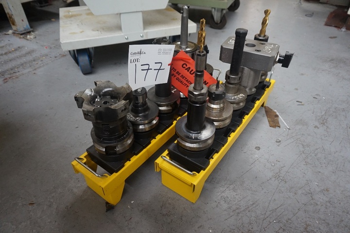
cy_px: 116
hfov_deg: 73.7
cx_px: 175
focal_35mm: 24
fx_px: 233
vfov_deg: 53.1
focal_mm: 16
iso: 1000
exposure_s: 1/160
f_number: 4
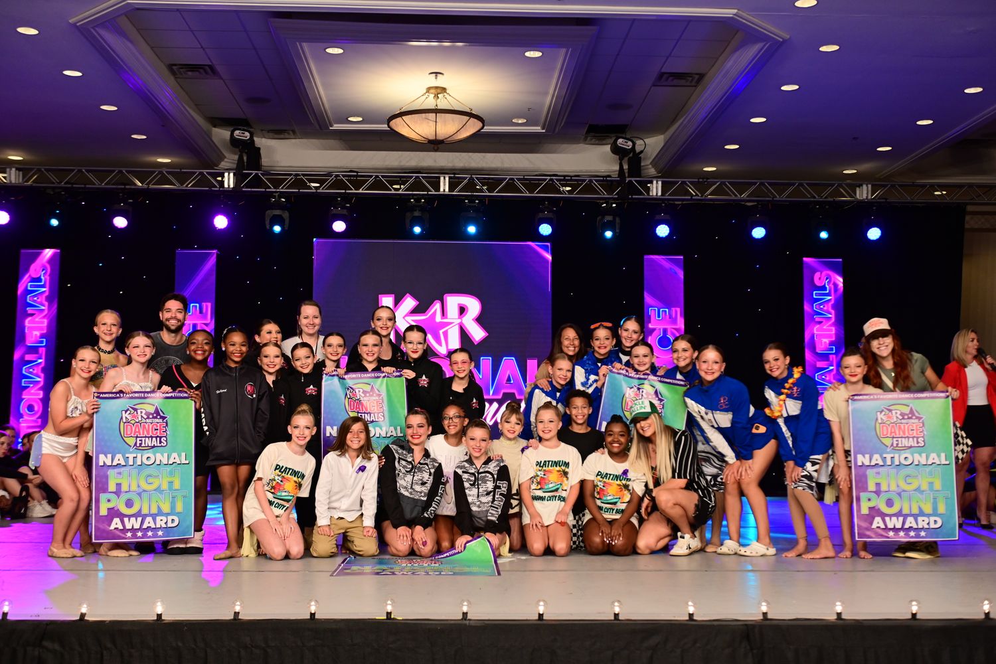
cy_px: 332
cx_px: 498
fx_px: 1162
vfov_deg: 31.9
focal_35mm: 42
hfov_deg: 46.4
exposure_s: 1/250
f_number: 3.5
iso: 1000
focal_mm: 42
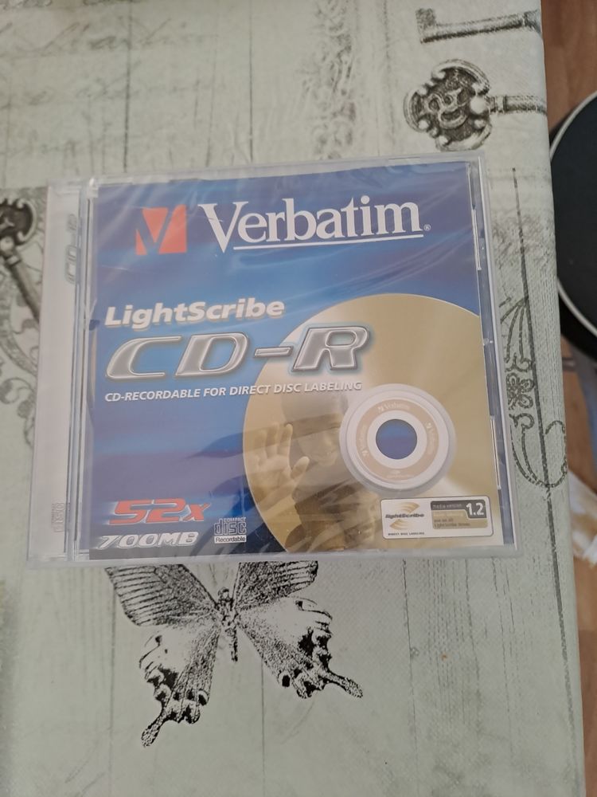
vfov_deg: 69.4
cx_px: 298
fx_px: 575
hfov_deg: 54.9
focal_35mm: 25
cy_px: 398
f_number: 1.8
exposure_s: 1/40
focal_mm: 4.65
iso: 320
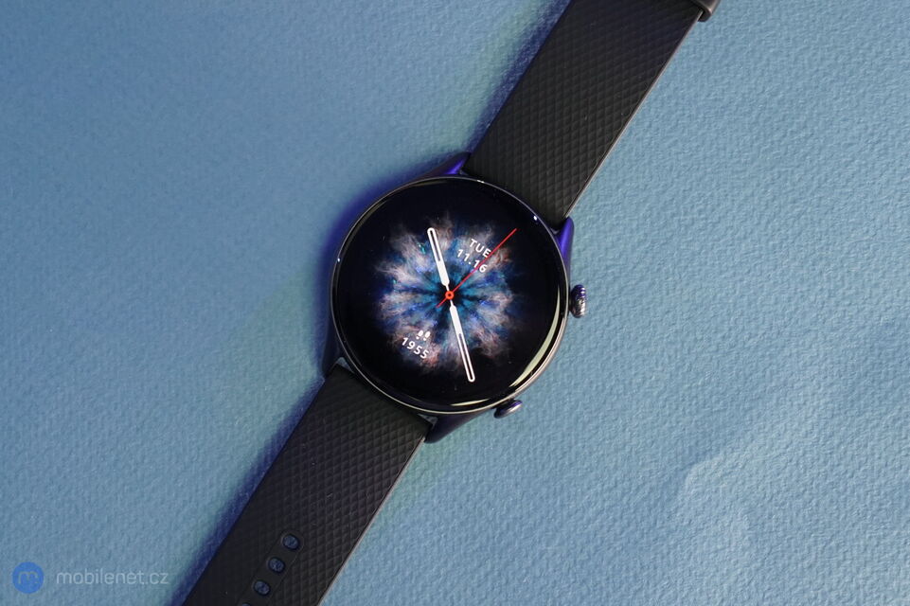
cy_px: 303
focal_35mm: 70
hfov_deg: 28.9
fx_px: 1769
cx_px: 455
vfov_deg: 19.4
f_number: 7.1
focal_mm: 70
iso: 4000
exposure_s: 1/160
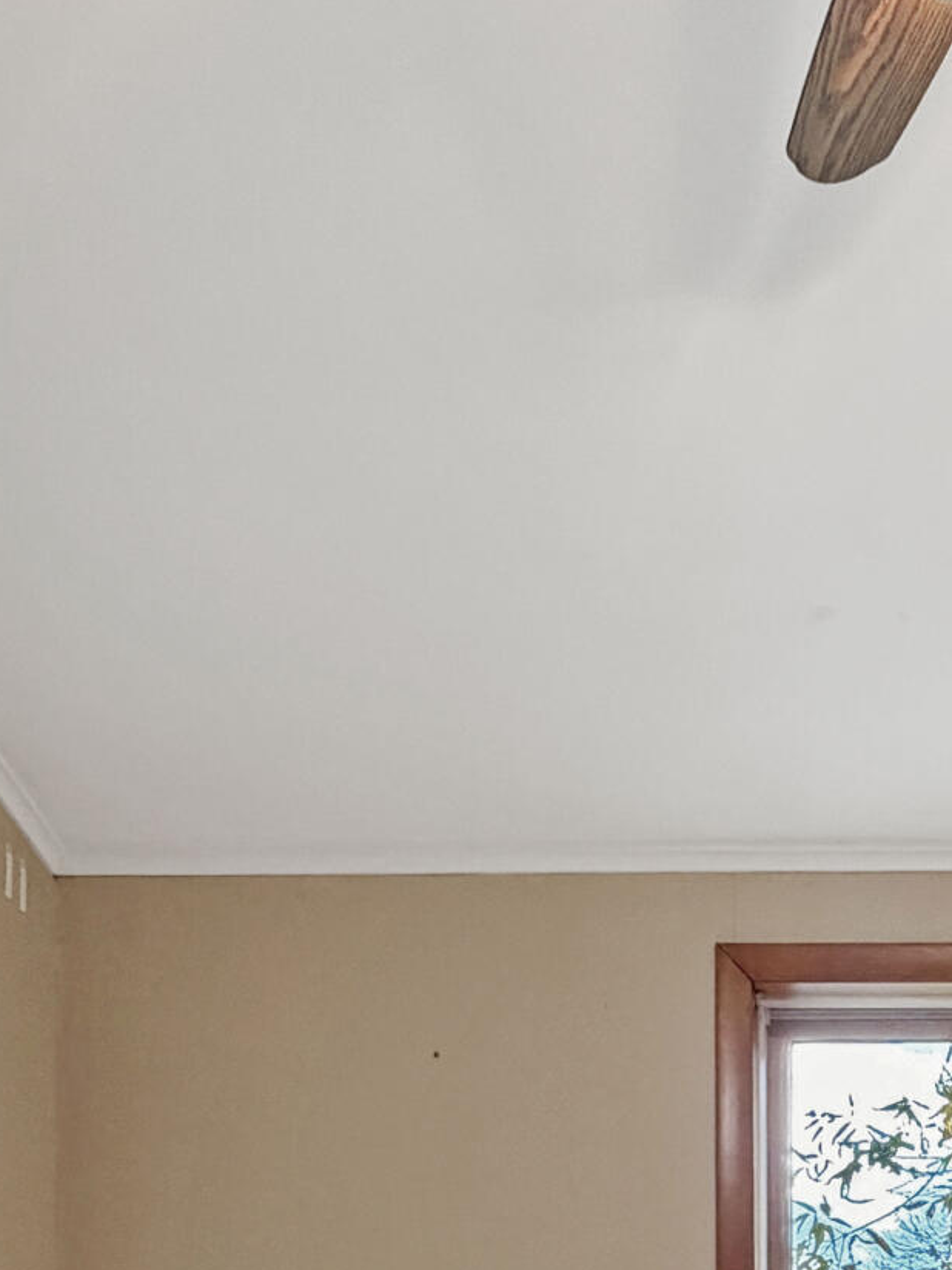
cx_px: 934
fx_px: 1870
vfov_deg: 31.5
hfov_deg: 27.1
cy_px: 1520
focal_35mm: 51
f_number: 2.2
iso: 160
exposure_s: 1/120
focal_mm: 2.22
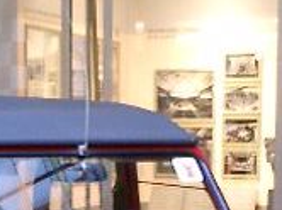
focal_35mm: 141
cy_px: 365
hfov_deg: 14.0
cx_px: 134
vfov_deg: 10.0
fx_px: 1147
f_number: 3.2
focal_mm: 7.5
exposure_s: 1/8
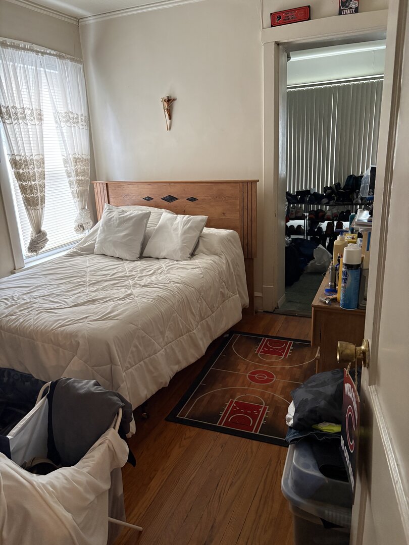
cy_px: 272
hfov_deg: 53.1
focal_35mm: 26
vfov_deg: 67.3
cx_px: 204
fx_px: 410
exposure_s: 1/40
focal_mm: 5.96
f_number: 1.6
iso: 400
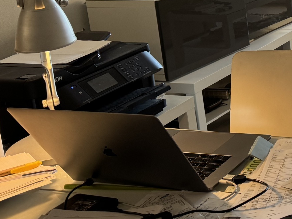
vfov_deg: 19.9
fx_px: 590
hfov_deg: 23.1
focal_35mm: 70
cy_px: -33
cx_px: 424
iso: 125
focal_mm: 6.76
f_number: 1.78
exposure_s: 1/100
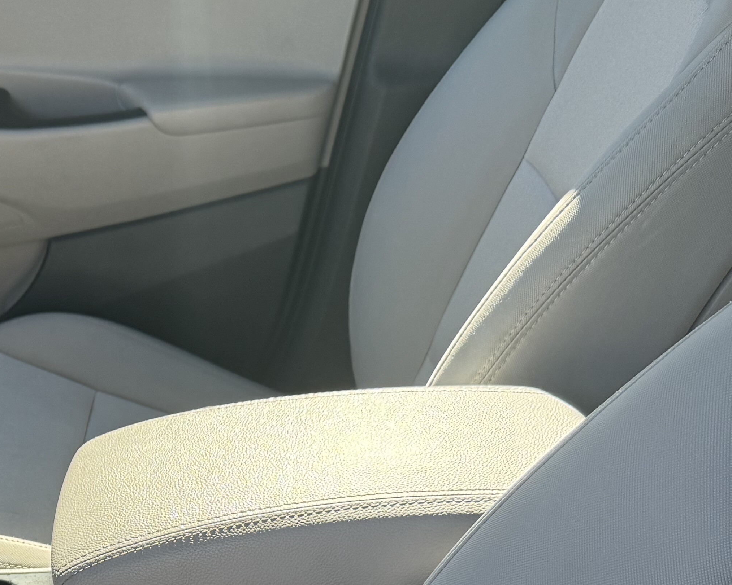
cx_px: -17
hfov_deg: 27.0
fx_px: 1430
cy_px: 674
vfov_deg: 21.7
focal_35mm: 66
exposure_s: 1/627
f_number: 1.78
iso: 100
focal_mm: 6.76
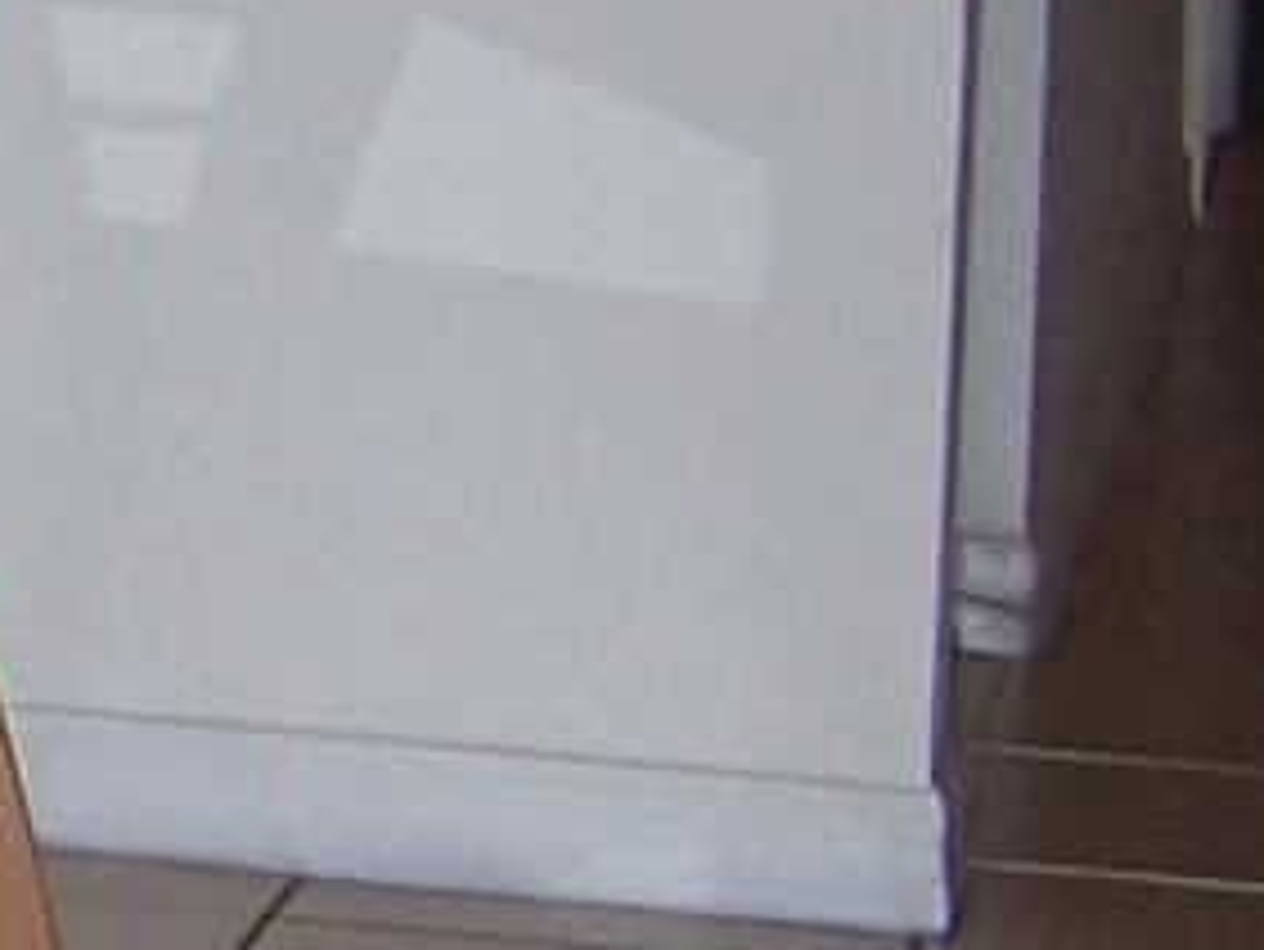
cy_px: -671
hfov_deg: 8.3
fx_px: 7891
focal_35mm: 216
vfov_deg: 6.7
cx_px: -1912
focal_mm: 6.3
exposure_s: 1/60
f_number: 2.8
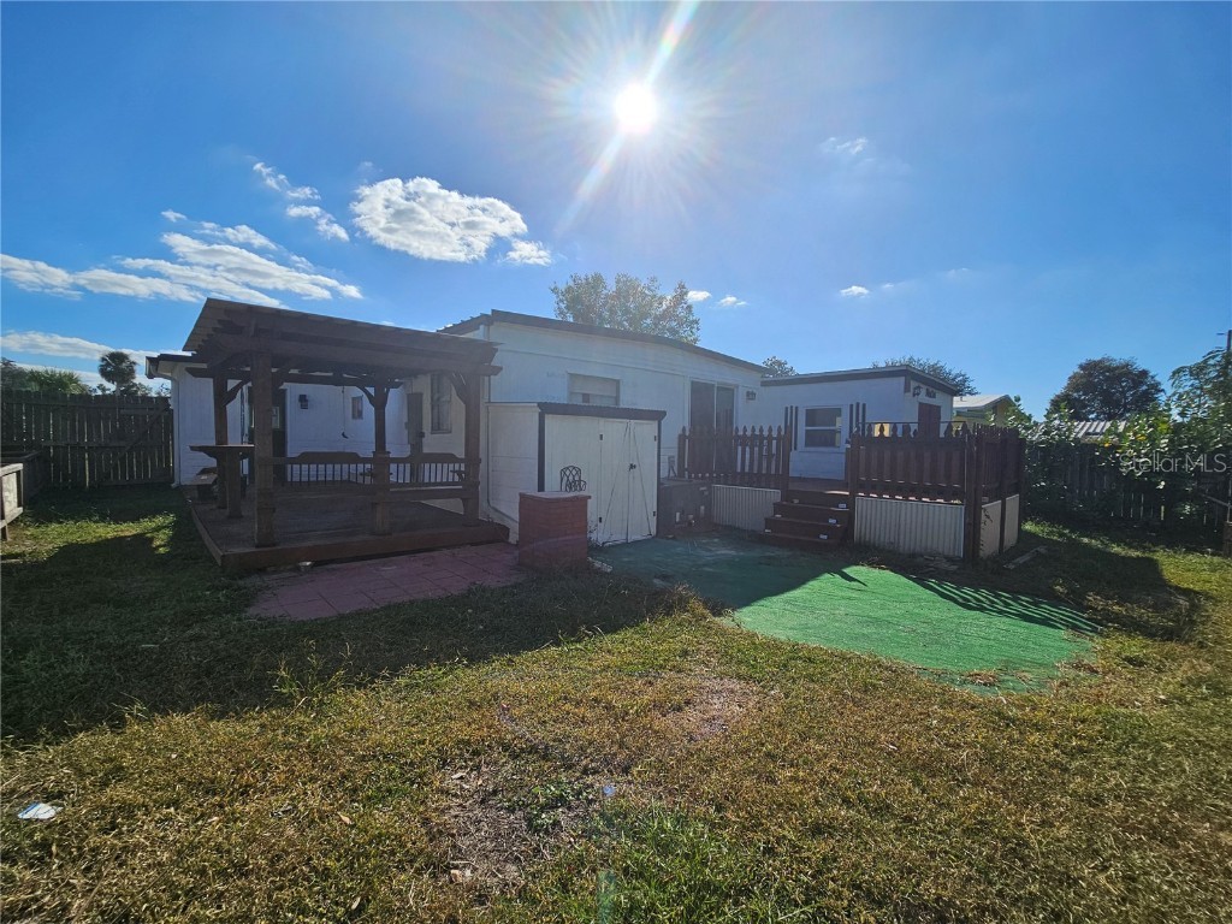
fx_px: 463
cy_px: 462
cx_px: 616
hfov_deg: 106.2
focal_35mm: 13
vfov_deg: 89.9
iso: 50
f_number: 2.2
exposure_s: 1/4076
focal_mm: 2.2
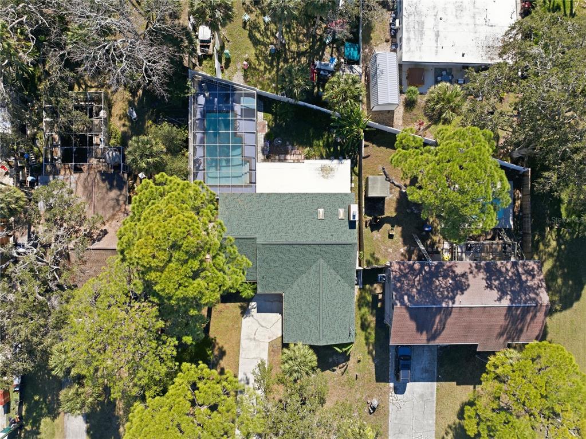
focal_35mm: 24
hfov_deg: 71.6
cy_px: 220
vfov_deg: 56.8
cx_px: 293
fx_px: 406
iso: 190
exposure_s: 1/2000
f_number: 2.8
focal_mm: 12.3
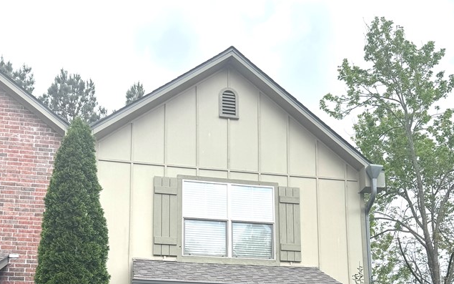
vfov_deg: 28.9
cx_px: 253
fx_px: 507
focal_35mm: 41
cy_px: 297
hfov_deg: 48.1
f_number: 1.78
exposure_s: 1/1869
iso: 80
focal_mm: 6.76
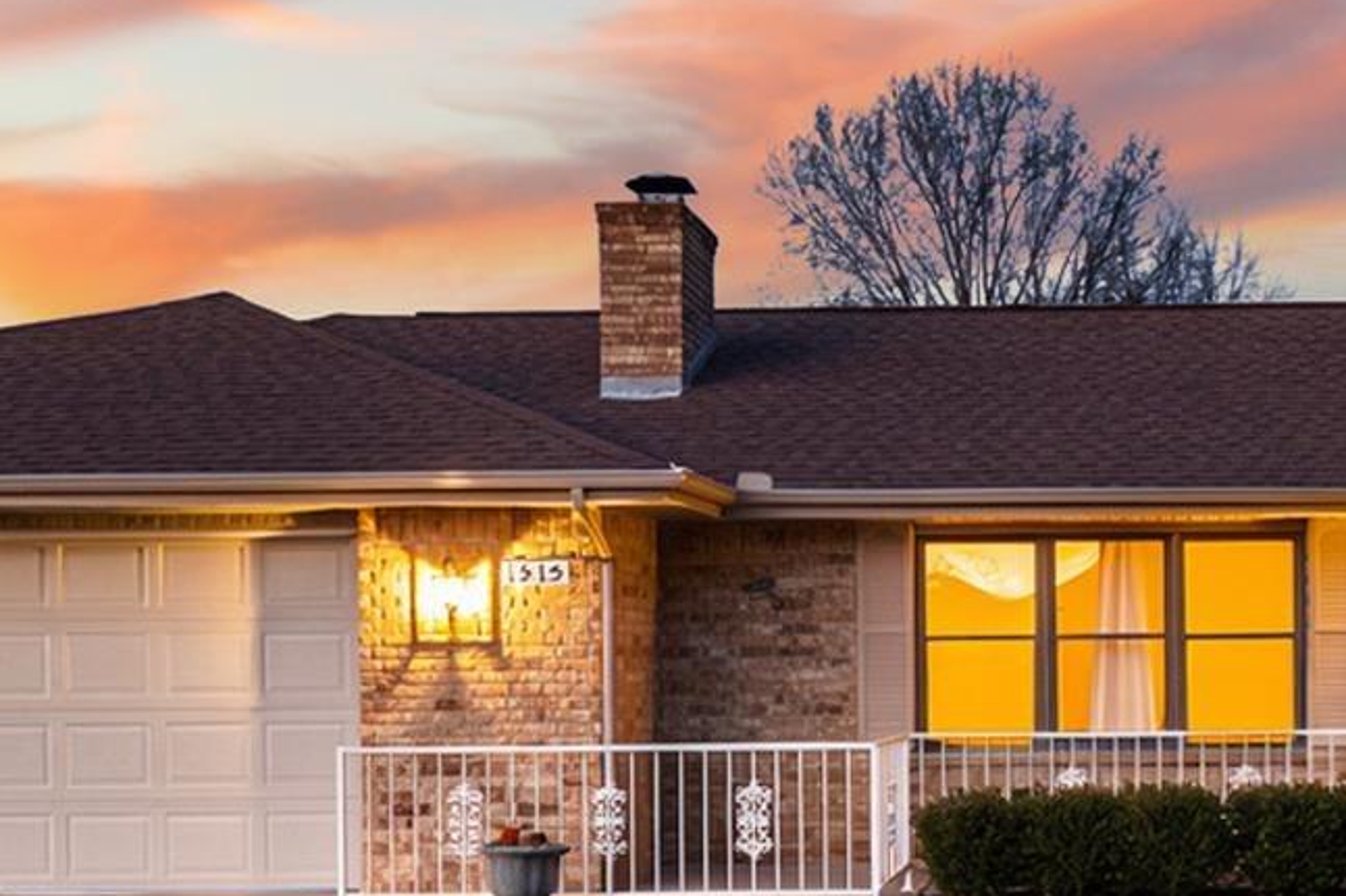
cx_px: 1186
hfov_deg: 32.9
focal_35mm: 58
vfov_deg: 23.1
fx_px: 2168
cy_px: 673
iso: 200
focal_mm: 10
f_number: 9
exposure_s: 1/160
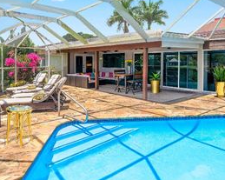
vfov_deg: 49.3
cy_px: 64
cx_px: 126
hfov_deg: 60.3
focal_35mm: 29
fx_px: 193
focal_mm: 16
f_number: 5
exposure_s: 1/250
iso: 100
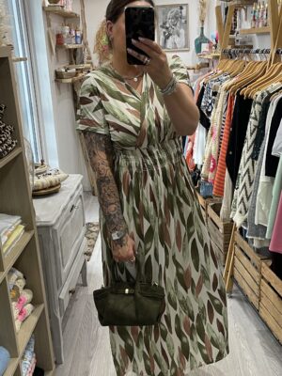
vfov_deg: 69.4
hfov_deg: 54.9
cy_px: 188
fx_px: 272
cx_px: 141
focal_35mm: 25
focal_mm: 5.1
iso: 100
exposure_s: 1/50
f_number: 1.6
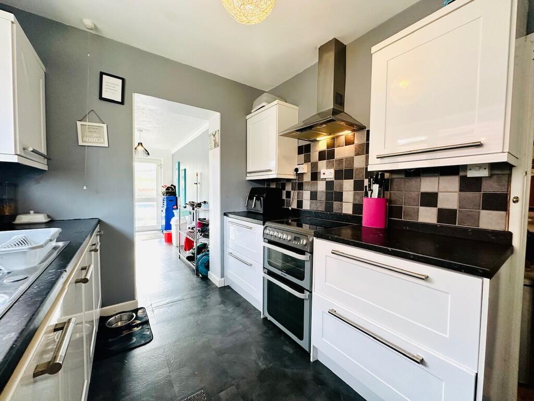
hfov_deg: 102.1
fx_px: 216
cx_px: 267
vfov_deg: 85.7
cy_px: 200
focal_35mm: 14
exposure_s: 1/99
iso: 125
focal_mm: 2.22
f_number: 2.2
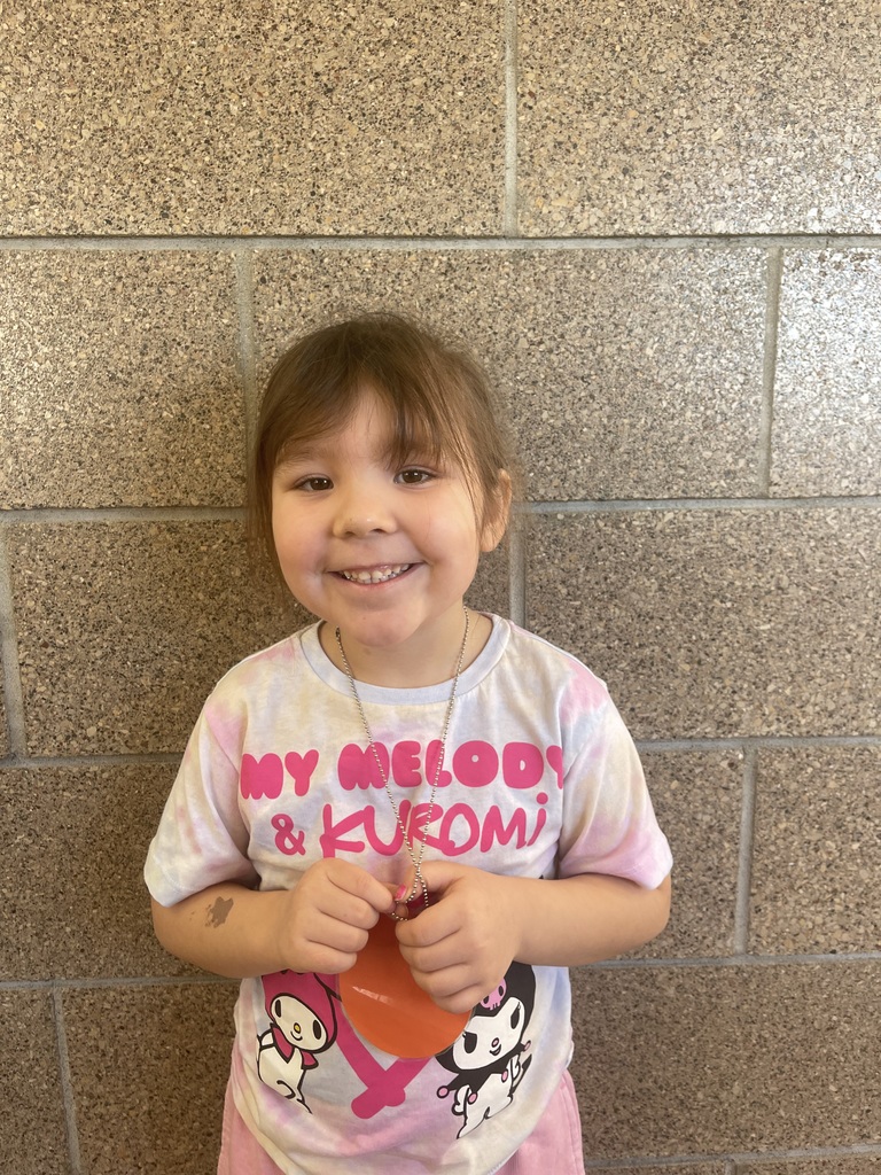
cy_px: 588
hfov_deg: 54.9
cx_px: 440
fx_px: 848
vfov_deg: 69.4
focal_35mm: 25
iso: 80
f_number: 1.6
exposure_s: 1/121
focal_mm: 5.1
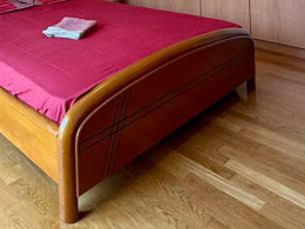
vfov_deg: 30.1
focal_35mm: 38
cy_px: -67
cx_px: 92
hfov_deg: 47.8
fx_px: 335
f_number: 2.2
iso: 80
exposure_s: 1/100
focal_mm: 2.22
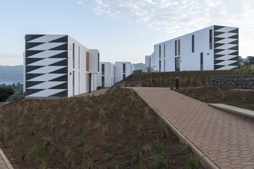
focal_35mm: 31
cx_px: 127
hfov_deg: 60.3
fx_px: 219
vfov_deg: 42.3
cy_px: 84
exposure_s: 1/250
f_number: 7.1
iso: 800
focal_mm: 31
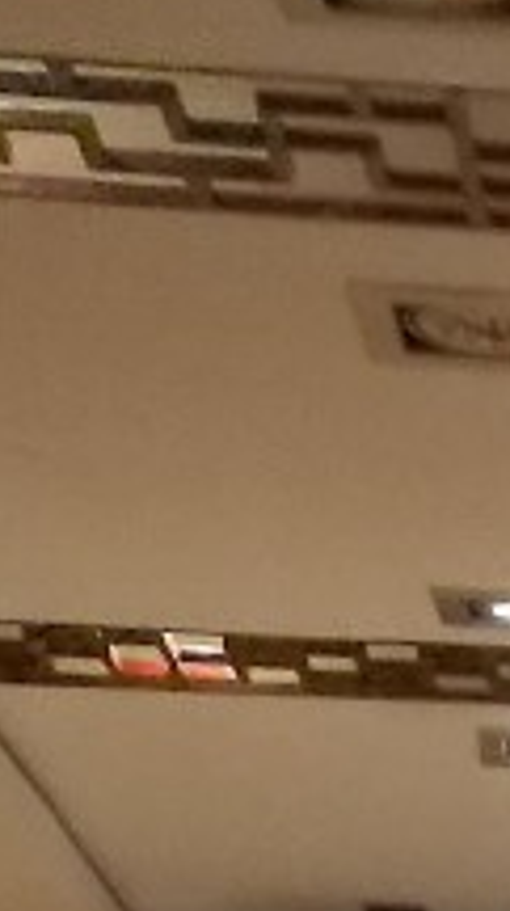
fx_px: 5257
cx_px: 2112
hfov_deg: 4.9
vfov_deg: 9.1
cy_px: 1995
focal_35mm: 218
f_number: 2.2
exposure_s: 1/33.3
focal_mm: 4.5
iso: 320
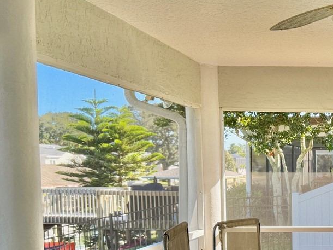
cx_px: 366
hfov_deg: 28.0
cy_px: 229
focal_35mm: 63
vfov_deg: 22.7
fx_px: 606
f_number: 1.78
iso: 80
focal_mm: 6.76
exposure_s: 1/580
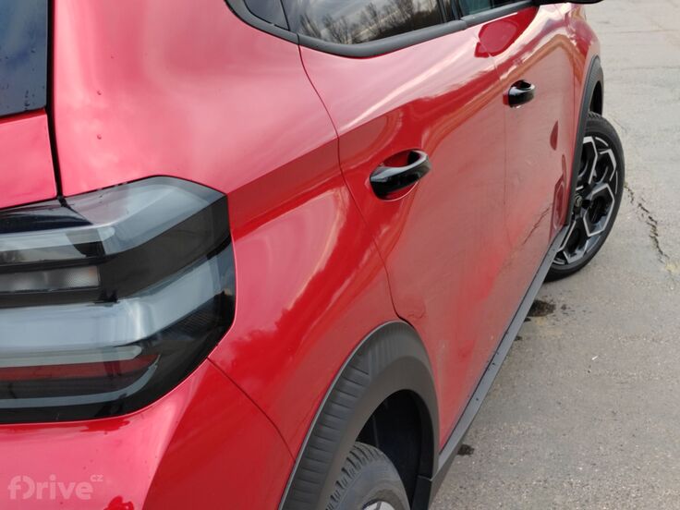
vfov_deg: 27.0
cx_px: 340
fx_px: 1061
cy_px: 255
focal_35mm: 54
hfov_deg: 35.5
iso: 125
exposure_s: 1/250
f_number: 1.9
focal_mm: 5.52
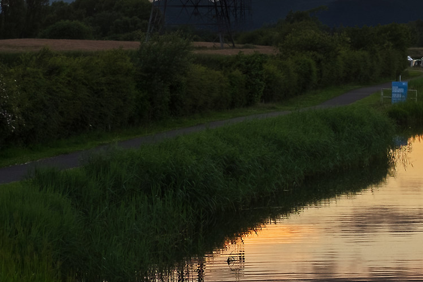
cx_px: 576
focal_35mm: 171
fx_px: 2009
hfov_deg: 11.6
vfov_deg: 8.0
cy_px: 129
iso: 200
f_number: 11
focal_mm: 35
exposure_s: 1/20
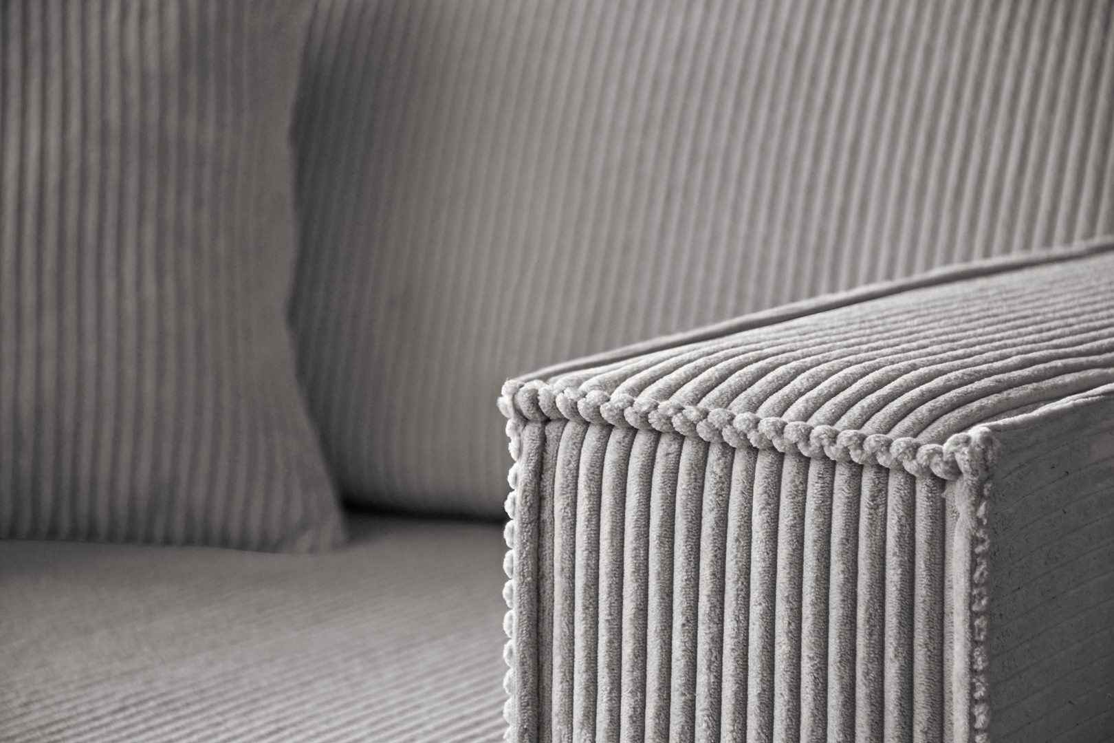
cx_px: 557
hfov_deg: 15.2
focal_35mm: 135
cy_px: 372
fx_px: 4177
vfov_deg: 10.2
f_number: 5.6
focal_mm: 90
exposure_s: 1/200
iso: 1250
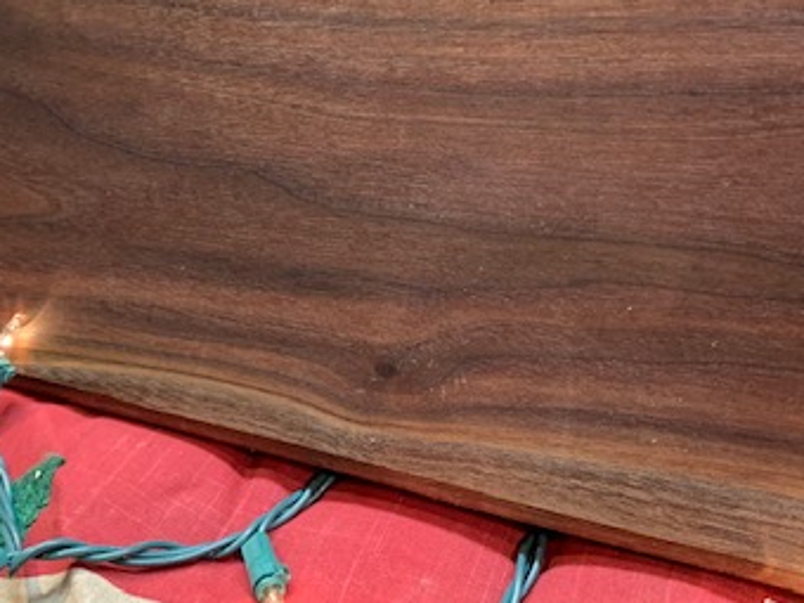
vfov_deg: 29.0
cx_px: 388
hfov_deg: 38.9
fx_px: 1138
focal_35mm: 49
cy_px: 111
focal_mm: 4.25
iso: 250
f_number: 1.8
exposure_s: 1/60
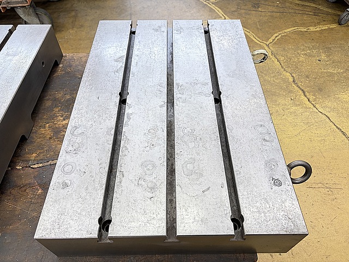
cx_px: 174
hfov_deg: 67.3
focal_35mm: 26
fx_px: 262
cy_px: 131
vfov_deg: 53.1
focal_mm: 5.96
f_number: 1.6
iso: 125
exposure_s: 1/60
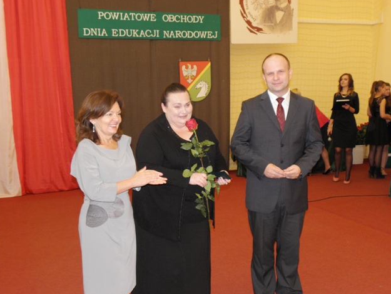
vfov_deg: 33.6
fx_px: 486
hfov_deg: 43.8
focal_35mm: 43
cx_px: 196
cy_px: 147
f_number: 3.3
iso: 200
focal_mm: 7.59
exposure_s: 1/40
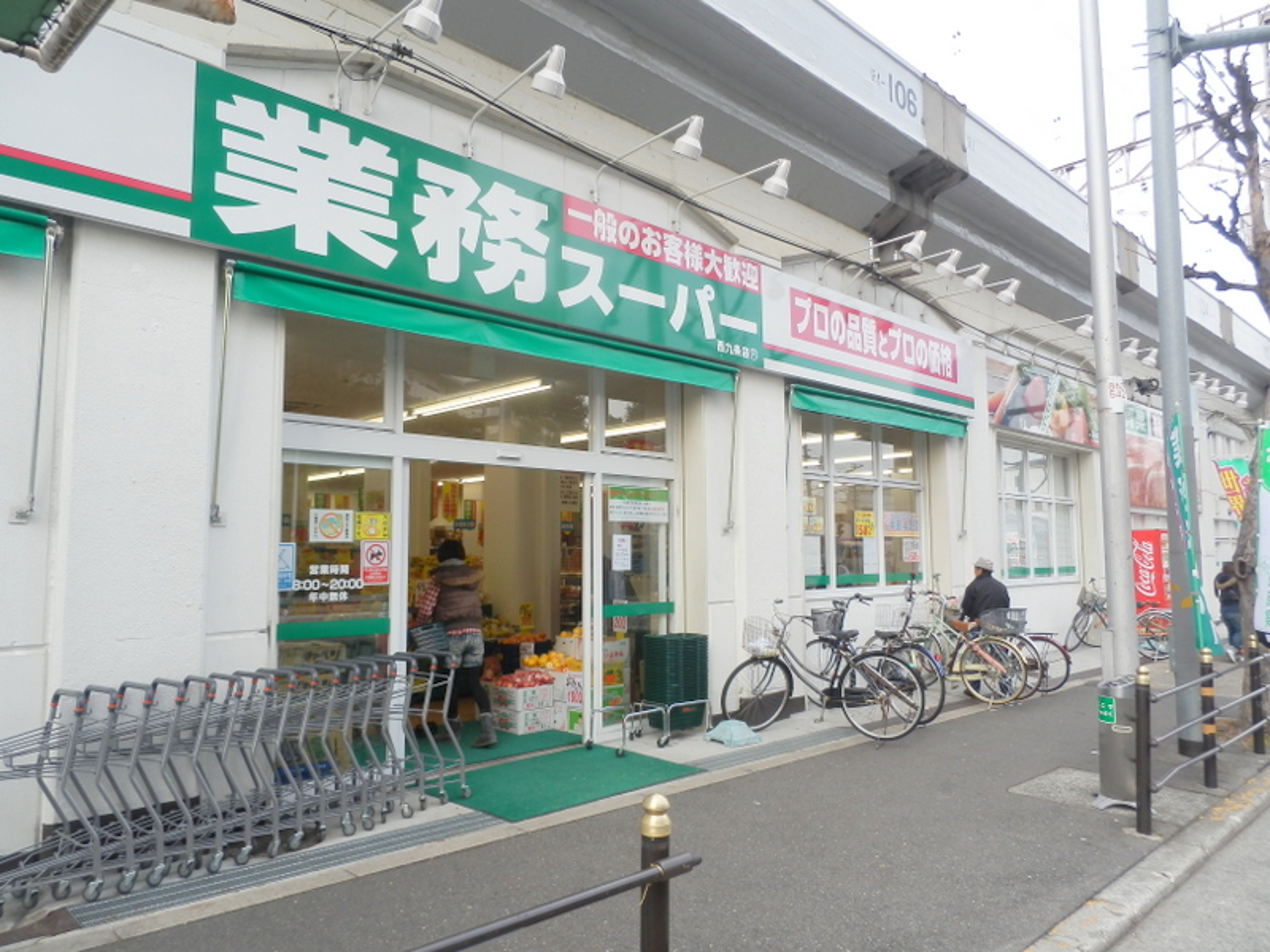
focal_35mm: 24
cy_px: 476
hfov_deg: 71.6
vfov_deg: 56.8
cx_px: 635
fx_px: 881
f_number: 3
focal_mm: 4.2
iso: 80
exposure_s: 1/250
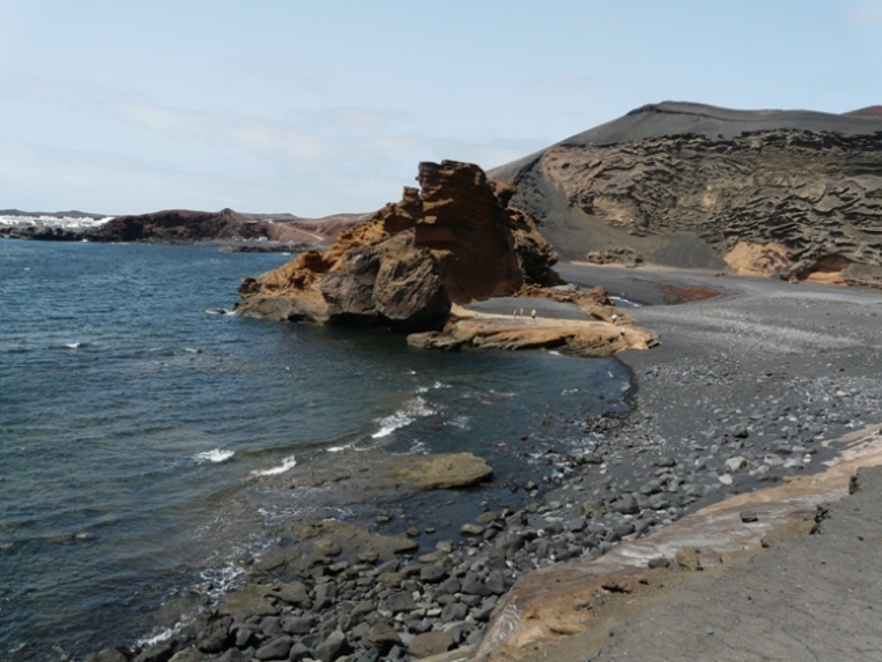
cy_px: 331
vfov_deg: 49.8
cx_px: 441
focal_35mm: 28
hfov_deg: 63.4
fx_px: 714
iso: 100
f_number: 5.6
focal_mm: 4.6
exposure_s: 1/320
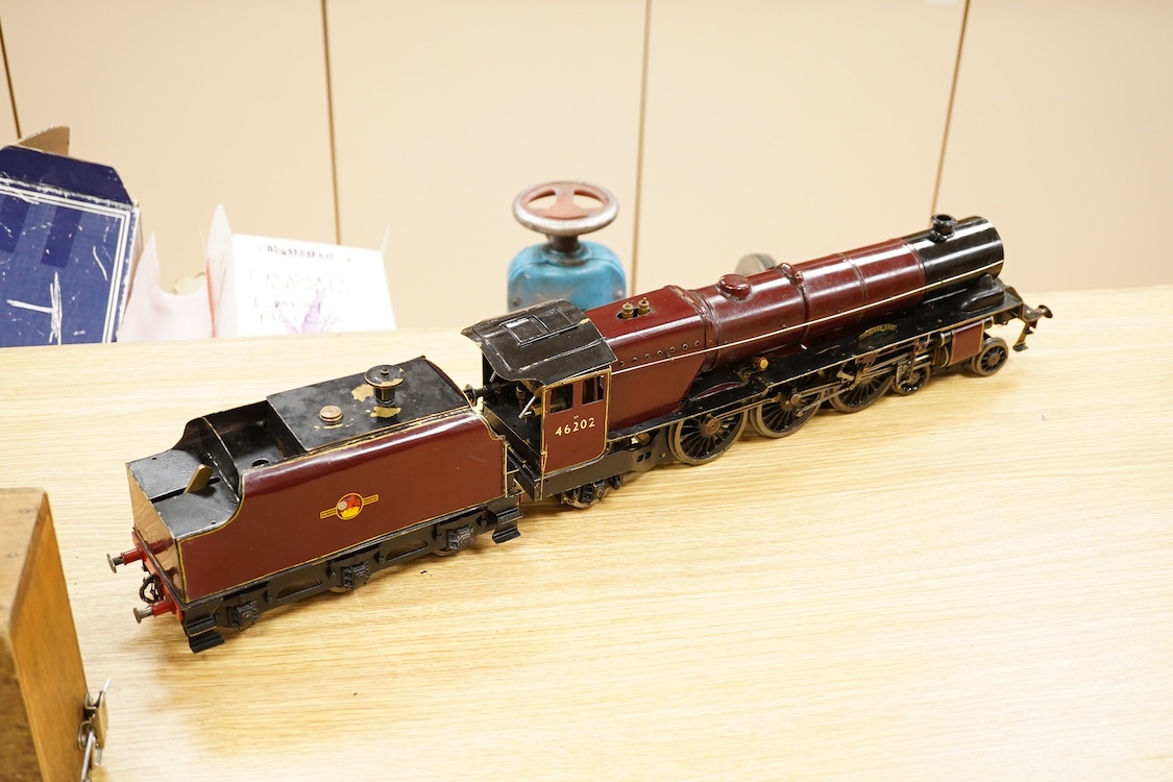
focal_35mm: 45
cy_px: 391
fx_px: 1466
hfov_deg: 43.6
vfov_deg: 29.9
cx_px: 586
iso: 2000
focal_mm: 30
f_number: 3.5
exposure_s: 1/125
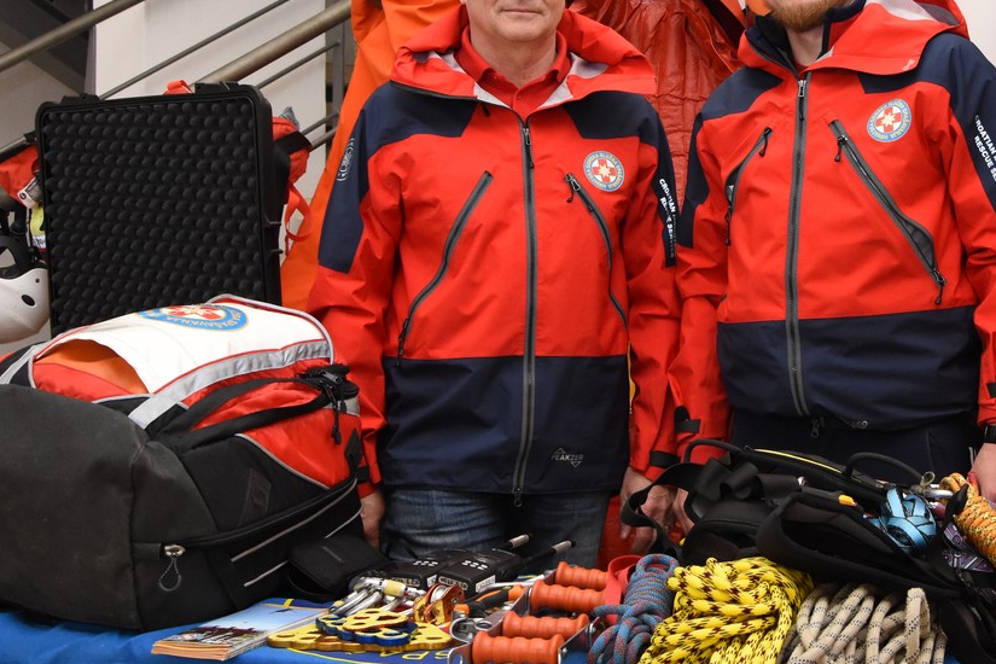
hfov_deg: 32.8
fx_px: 1660
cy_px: 226
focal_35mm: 60
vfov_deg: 22.5
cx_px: 747
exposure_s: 1/125
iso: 1800
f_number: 5.6
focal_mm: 22
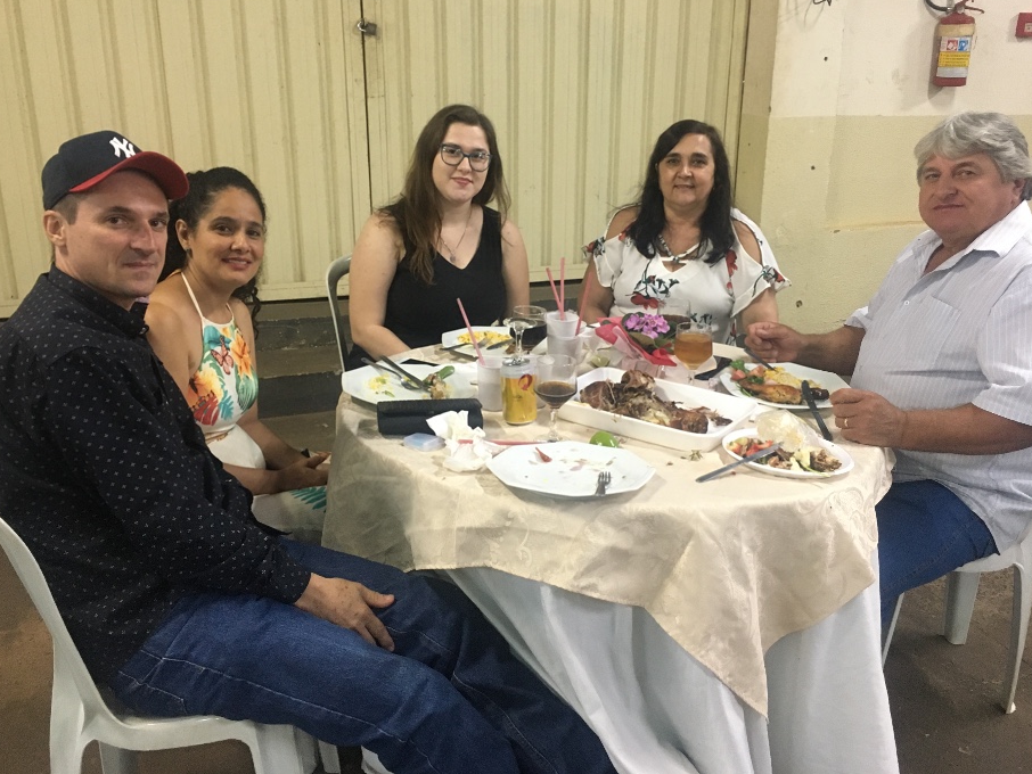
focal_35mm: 32
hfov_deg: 56.8
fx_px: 954
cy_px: 360
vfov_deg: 44.2
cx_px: 523
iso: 200
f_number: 2.2
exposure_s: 1/20
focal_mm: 4.15
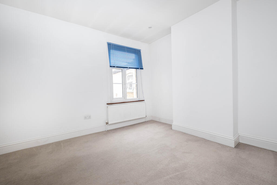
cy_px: 92
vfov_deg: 77.3
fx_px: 115
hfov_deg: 100.4
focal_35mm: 15
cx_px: 138
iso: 320
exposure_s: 1/30
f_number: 6.4
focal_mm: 10
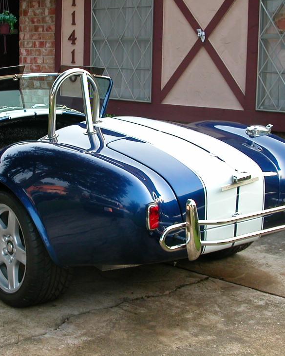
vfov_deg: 28.3
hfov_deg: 22.7
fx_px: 706
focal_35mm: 67
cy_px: 174
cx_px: 94
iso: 100
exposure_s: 1/85.6
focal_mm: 7.5
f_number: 3.2
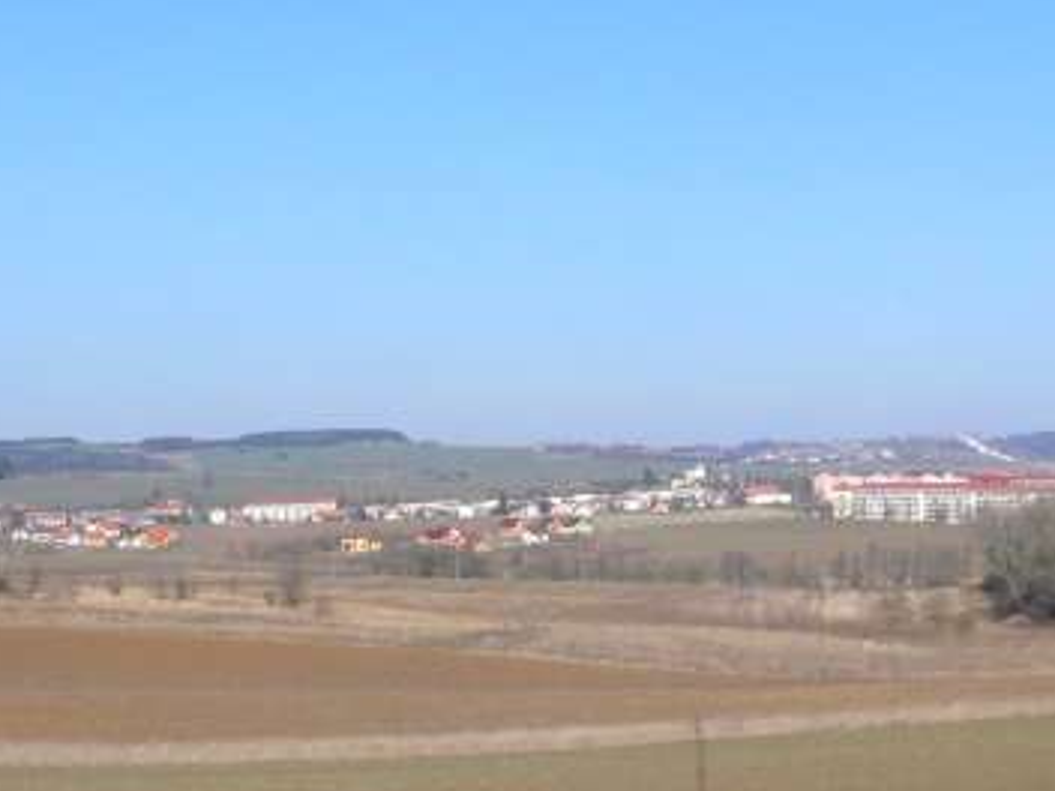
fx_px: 1981
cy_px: 518
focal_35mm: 65
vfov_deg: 22.5
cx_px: 715
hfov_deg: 29.6
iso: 400
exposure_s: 1/800
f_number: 9
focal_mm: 7.4
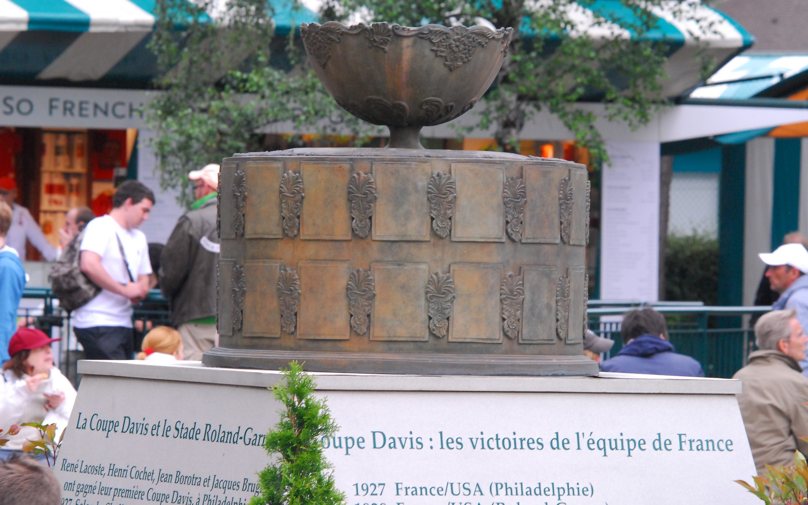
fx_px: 5065
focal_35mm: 230
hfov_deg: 9.1
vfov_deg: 5.7
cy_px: 254
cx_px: 404
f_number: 9
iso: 800
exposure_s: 1/125
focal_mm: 150
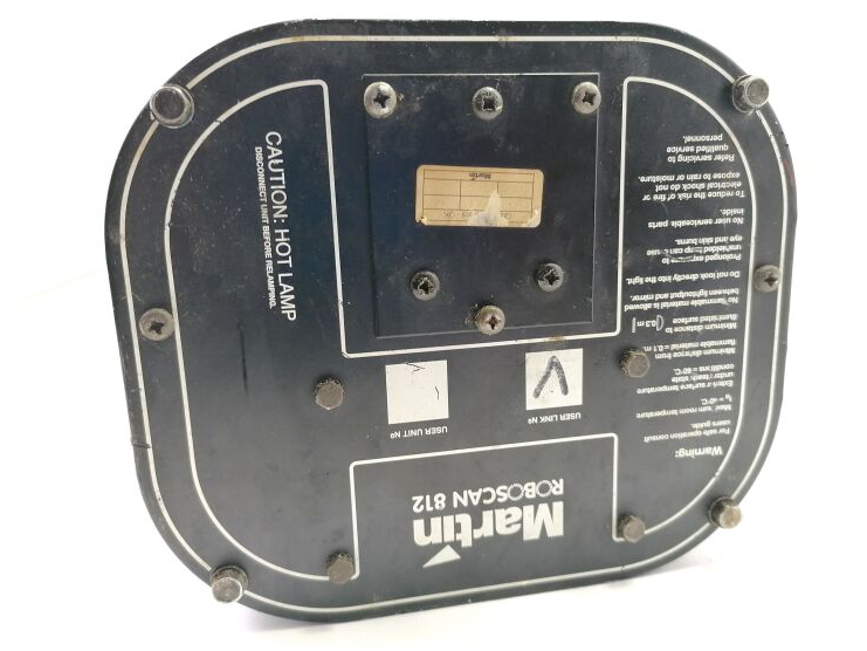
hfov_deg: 63.4
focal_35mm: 28
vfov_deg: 49.8
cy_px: 330
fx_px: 701
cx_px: 442
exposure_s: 1/50
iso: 80
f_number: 1.8
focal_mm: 4.75
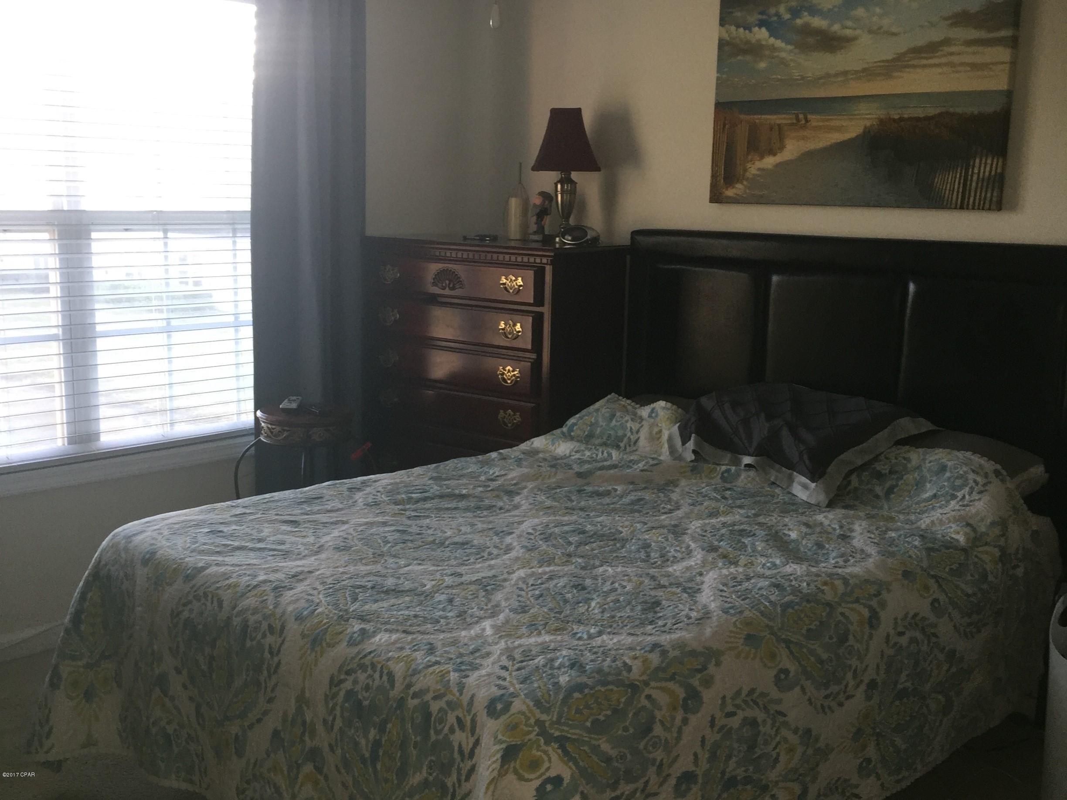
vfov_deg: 48.2
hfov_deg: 61.7
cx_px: 534
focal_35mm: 29
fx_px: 894
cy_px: 400
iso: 40
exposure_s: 1/30
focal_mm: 4.15
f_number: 2.2
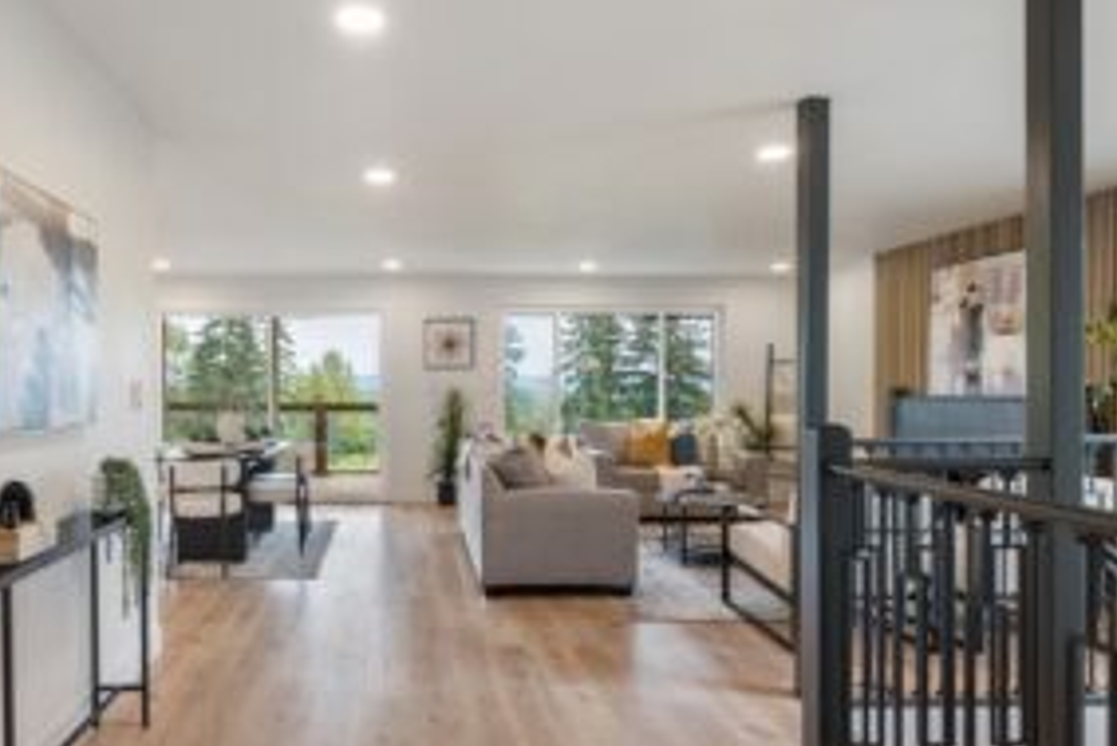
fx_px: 745
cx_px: 422
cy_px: 397
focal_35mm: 24
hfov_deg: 72.5
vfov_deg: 53.2
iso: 400
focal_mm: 11
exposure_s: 1/1.67
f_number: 8
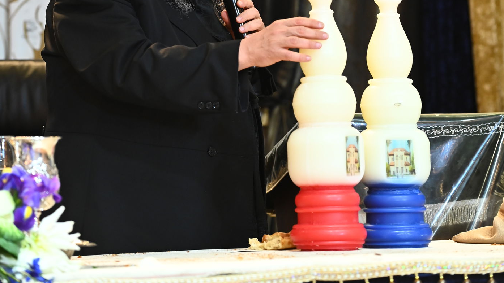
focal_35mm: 177
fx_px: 2365
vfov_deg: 6.8
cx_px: 251
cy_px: -93
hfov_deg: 12.2
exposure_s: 1/200
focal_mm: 112
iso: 2500
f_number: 4.5
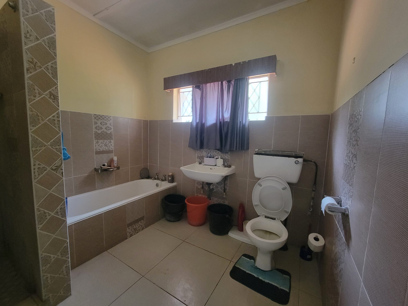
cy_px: 153
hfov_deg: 106.2
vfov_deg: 89.9
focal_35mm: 13
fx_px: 153
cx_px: 204
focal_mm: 2.2
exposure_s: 1/25
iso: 800
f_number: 2.2
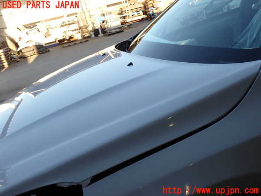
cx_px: 130
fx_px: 287
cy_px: 98
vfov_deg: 37.7
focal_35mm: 38
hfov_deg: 49.0
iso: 100
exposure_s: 1/200
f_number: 3.5
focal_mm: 6.83
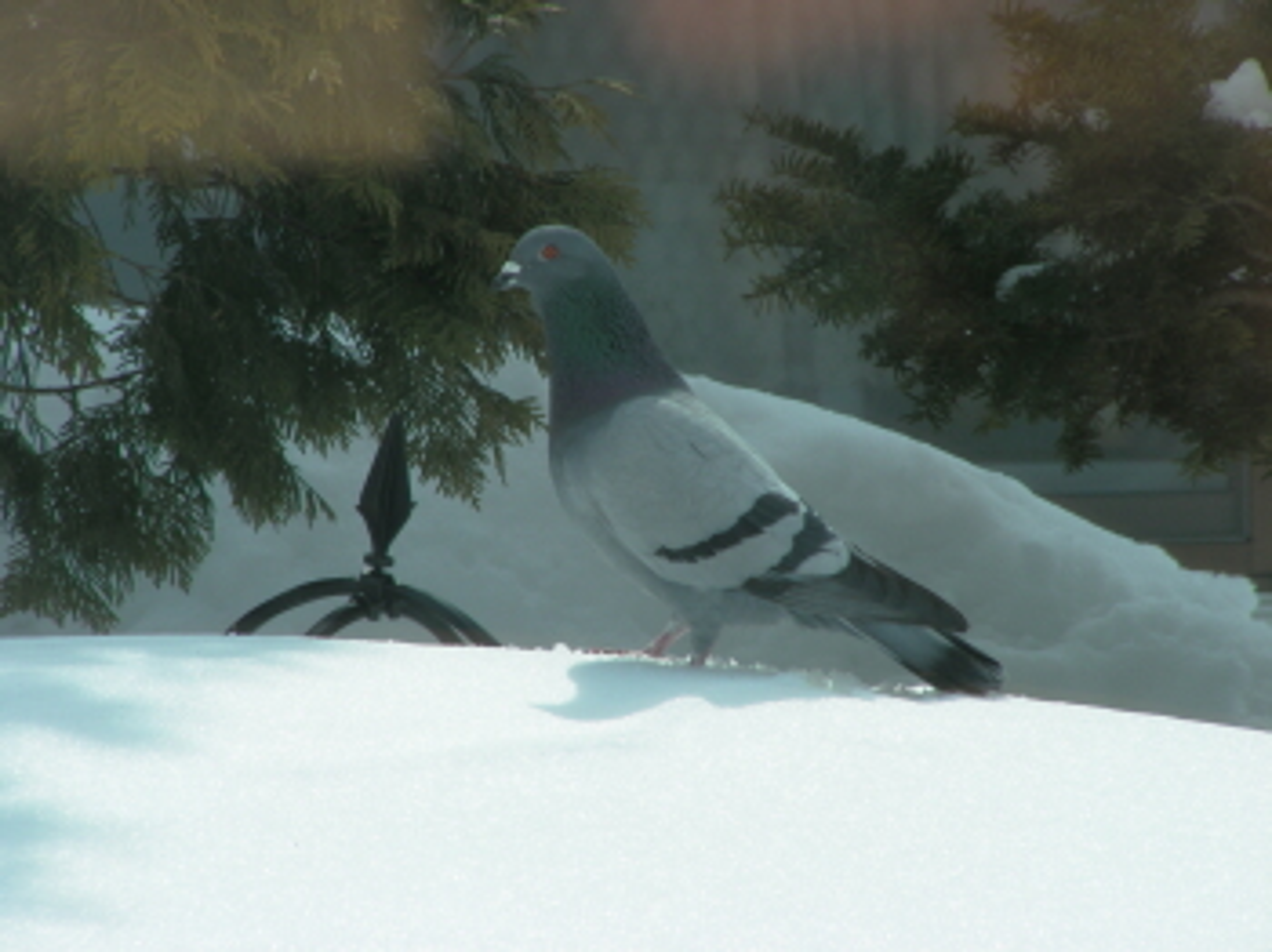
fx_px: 13954
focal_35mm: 380
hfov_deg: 5.2
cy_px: 476
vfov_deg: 3.9
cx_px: 636
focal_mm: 63.3
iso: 50
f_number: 5.6
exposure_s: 1/275
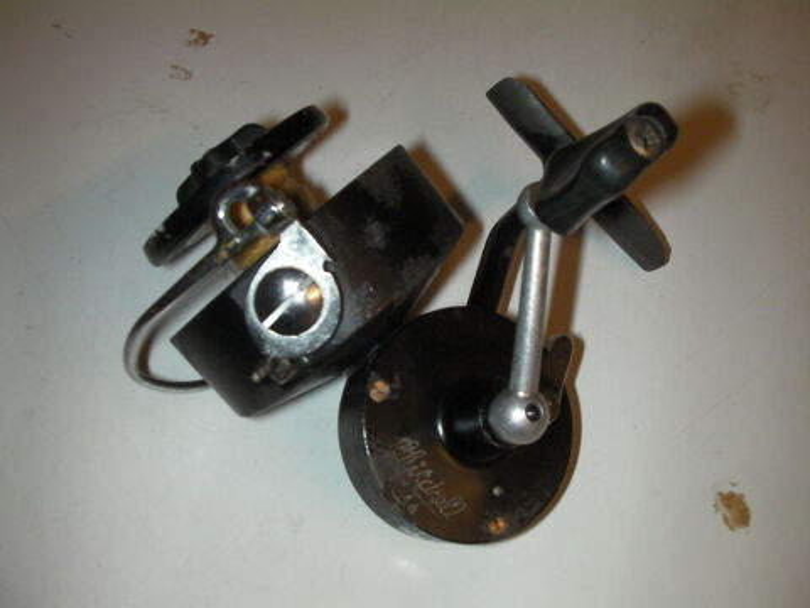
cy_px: 304
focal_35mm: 38
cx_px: 405
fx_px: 889
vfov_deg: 37.7
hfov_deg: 49.0
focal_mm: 6.3
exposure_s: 1/30
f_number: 5.6
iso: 200
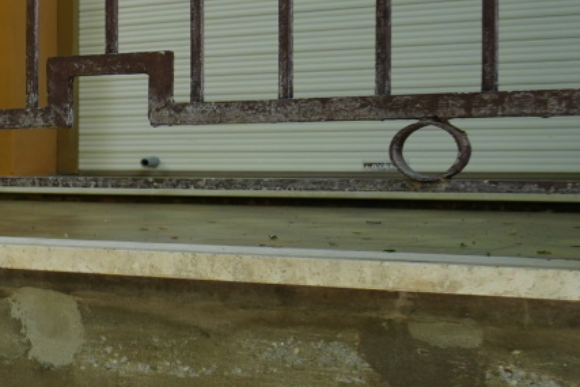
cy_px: 173
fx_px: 1354
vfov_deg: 16.3
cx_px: -845
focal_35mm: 84
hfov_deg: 14.5
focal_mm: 14
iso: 100
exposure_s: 1/80
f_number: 4.5
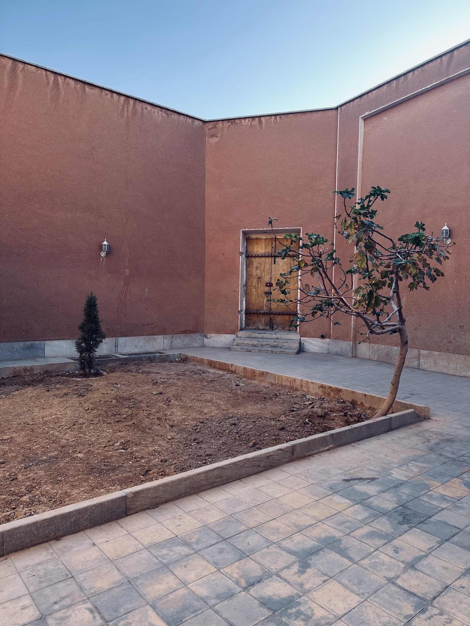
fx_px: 434
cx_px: 235
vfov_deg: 71.6
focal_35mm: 24
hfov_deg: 56.8
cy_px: 313
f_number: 1.78
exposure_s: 1/508
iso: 80
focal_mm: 6.86
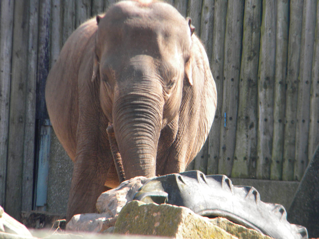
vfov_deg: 3.6
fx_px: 3815
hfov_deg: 4.8
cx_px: 160
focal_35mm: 414
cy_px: 120
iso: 192
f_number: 5.4
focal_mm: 75
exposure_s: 1/250
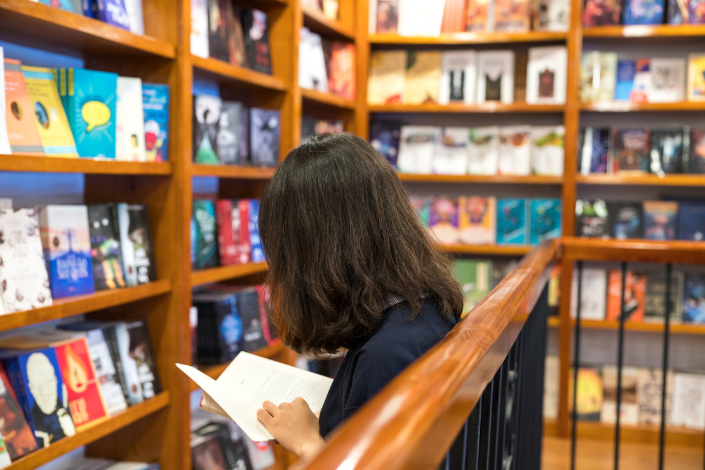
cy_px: 235
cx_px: 352
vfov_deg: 27.5
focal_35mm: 49
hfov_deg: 40.3
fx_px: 960
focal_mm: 49
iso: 400
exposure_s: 1/60
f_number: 2.8
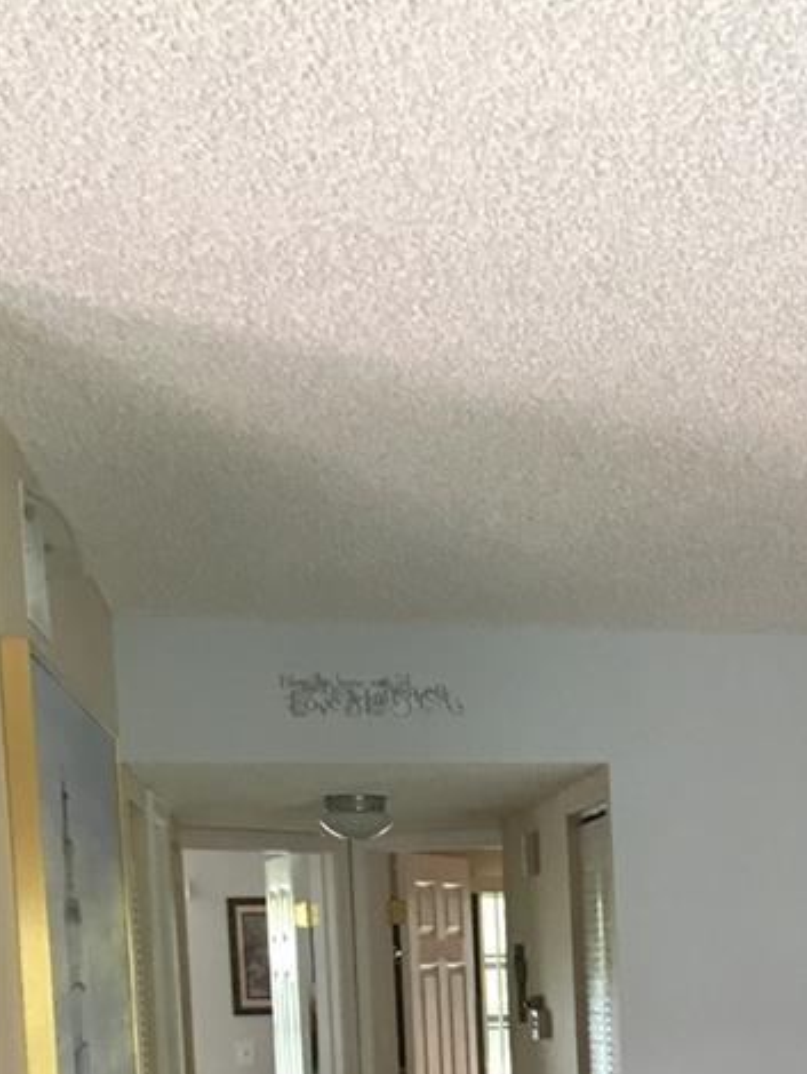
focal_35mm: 74
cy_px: 1165
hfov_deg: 18.6
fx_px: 2298
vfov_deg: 24.6
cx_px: 1020
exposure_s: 1/30
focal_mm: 4.15
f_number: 2.2
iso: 80
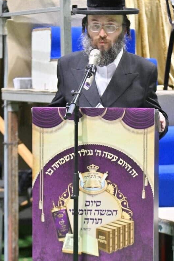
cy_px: 112
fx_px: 1102
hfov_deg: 9.0
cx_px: 107
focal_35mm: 152
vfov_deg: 13.5
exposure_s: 1/160
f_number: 4
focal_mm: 78
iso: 2000
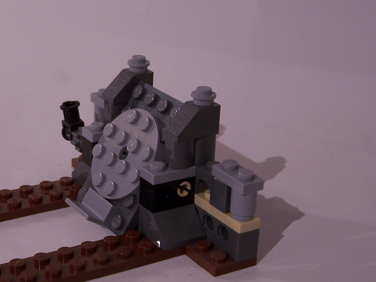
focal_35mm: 82
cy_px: 167
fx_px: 891
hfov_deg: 23.5
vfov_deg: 18.0
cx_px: 76
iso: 80
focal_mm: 8.5
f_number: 3
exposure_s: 1/4
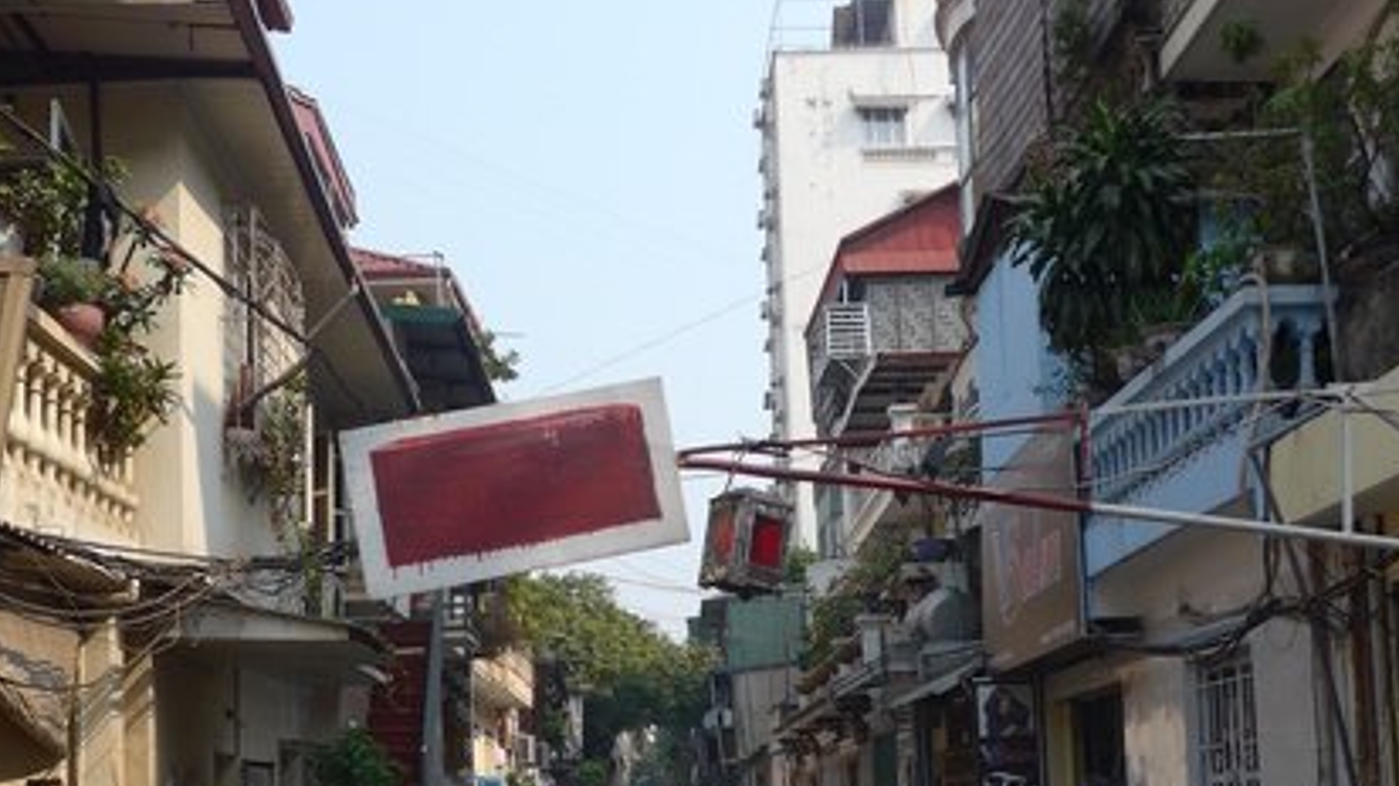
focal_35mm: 49
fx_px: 1817
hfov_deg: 42.0
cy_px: 674
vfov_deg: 23.9
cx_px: 620
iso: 80
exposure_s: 1/800
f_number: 2.8
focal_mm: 6
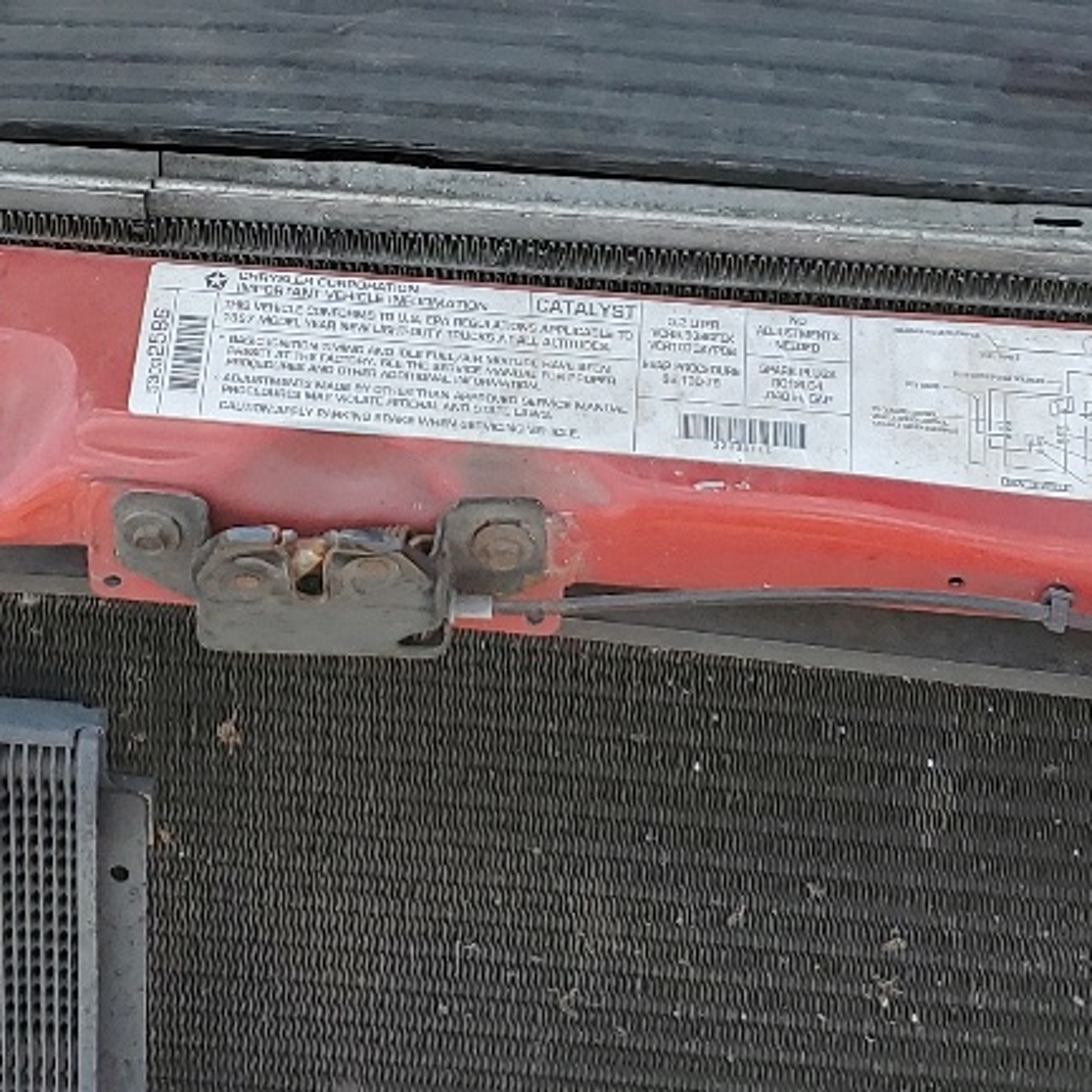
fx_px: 3034
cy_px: 242
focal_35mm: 85
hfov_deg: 20.3
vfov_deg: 20.2
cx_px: 346
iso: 50
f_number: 1.5
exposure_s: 1/1250
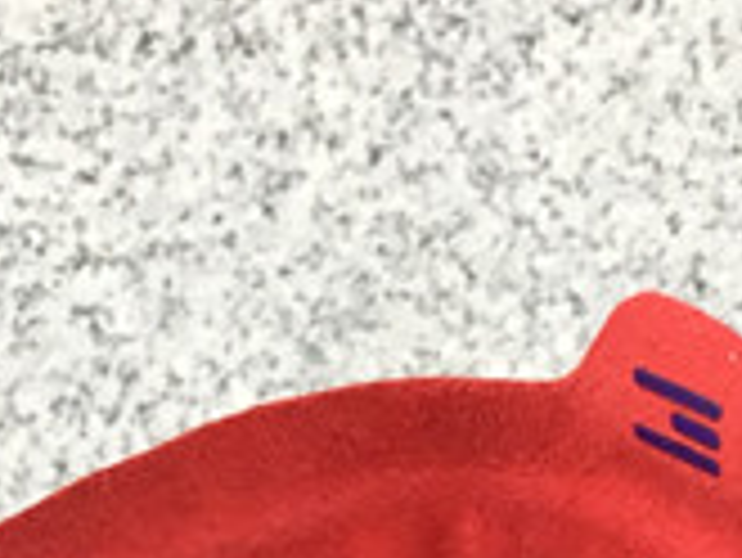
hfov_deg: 11.2
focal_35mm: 169
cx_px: 1165
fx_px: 3625
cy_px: 1478
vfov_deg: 7.9
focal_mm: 3.3
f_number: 2.4
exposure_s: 1/100
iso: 40
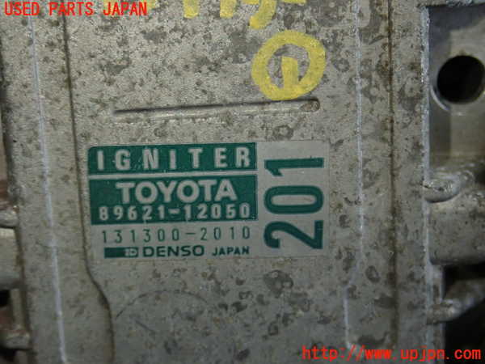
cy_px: 182
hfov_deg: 29.8
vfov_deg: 22.6
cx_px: 242
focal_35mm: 65
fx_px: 911
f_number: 3.8
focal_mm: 11.78
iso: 200
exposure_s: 1/60
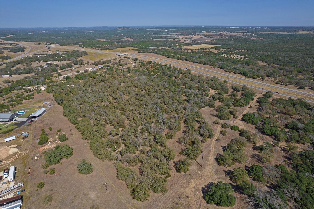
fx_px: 192
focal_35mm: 22
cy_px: 104
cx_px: 157
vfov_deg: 57.2
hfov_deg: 78.6
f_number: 2.8
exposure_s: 1/2500
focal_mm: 8.38
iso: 100
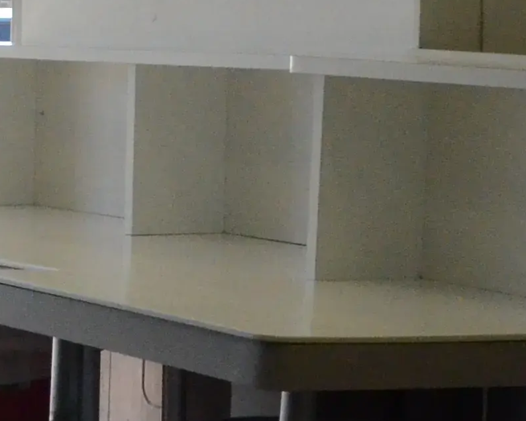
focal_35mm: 157
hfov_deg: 11.2
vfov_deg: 9.8
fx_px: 2444
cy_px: 184
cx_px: -523
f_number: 10
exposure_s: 1/400
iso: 3200
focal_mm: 18
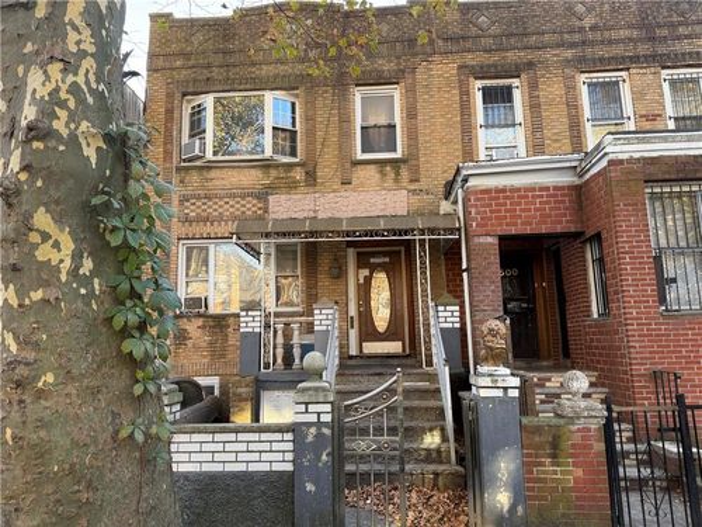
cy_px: 264
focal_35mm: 24
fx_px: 487
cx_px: 351
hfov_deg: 71.6
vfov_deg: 56.8
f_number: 1.78
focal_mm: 6.76
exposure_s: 1/121
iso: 64
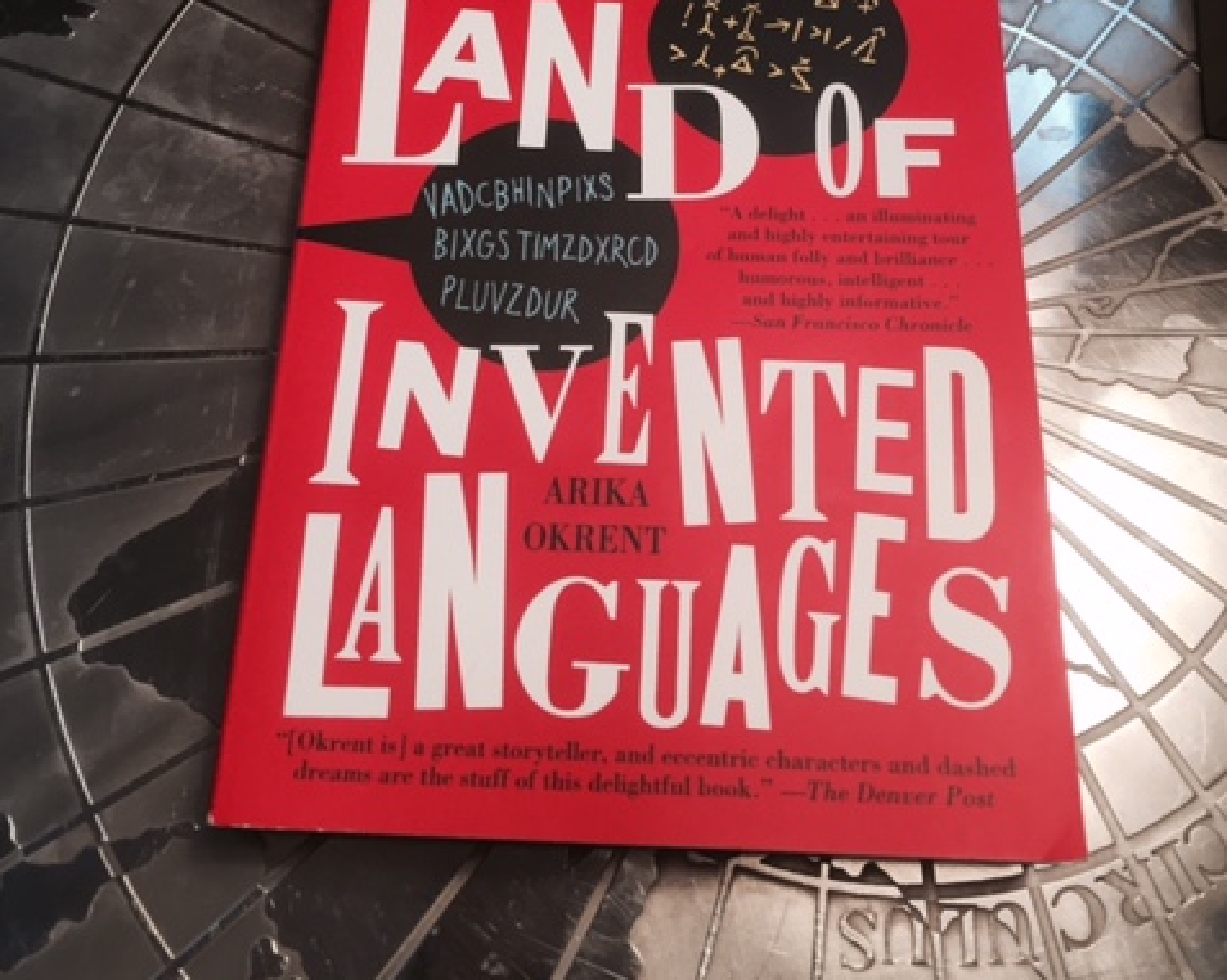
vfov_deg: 37.5
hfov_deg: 48.0
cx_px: 612
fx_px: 1379
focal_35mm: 38
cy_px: 177
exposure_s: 1/30
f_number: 2.2
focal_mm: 4.15
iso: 32
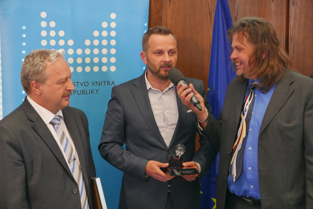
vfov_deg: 18.2
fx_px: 653
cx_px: 156
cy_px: 104
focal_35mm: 75
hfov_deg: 27.0
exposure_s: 1/125
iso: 1000
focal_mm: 34
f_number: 2.8
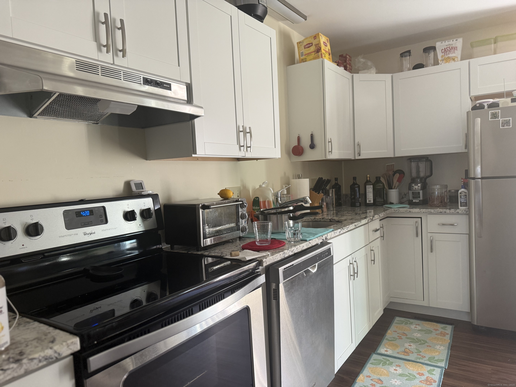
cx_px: 258
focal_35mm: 24
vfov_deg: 56.8
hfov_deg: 71.6
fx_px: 358
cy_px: 194
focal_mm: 6.76
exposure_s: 1/73
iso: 200
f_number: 1.78
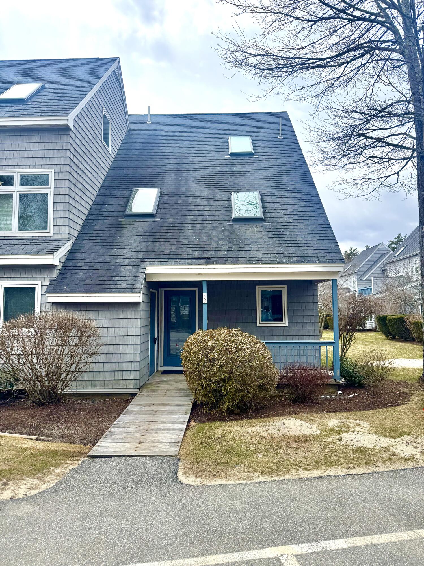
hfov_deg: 56.8
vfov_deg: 71.6
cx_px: 212
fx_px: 392
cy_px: 283
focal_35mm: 24
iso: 80
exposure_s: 1/4049
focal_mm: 6.76
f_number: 1.78
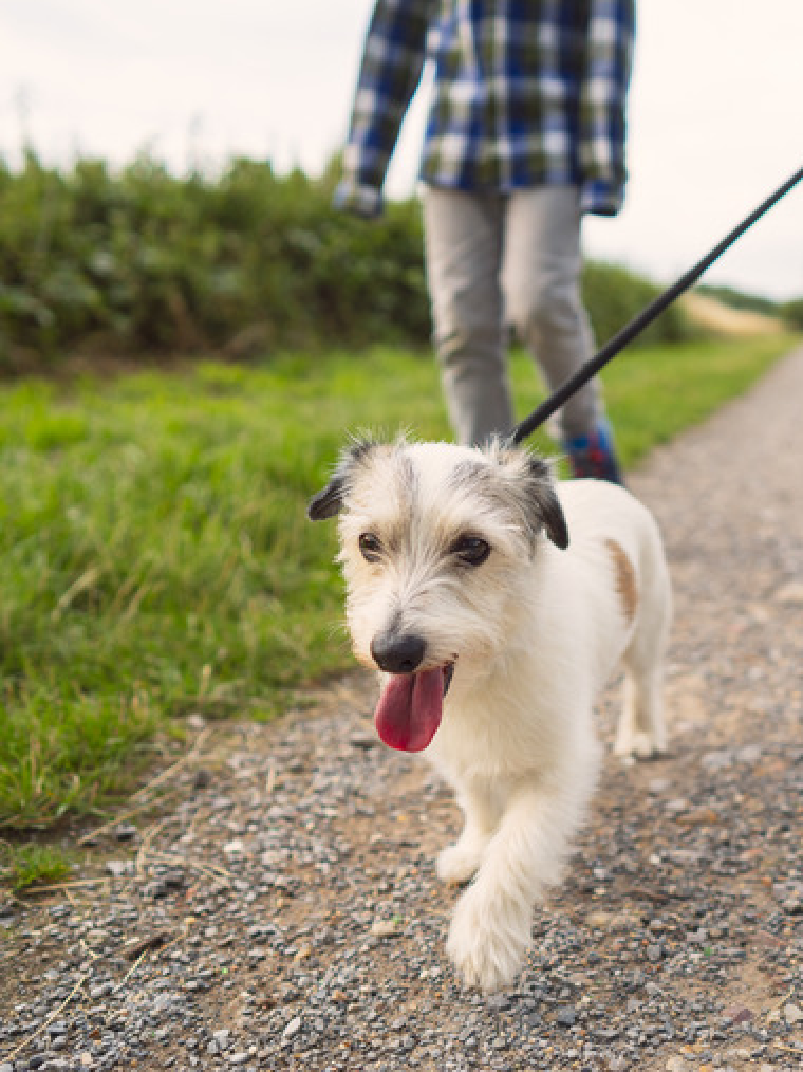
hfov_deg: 37.1
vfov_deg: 50.1
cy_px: 548
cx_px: 655
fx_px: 1145
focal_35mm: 37
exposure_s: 1/1000
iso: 500
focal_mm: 25
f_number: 2.2
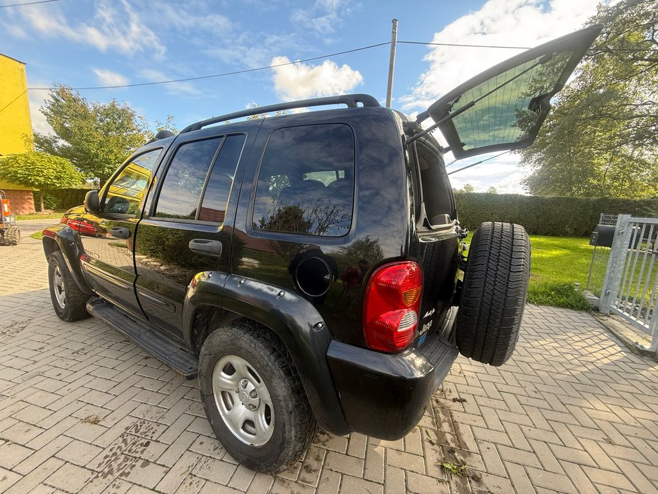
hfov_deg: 102.1
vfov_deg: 85.7
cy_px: 247
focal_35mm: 14
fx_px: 266
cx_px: 329
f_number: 2.2
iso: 64
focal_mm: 2.22
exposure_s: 1/157
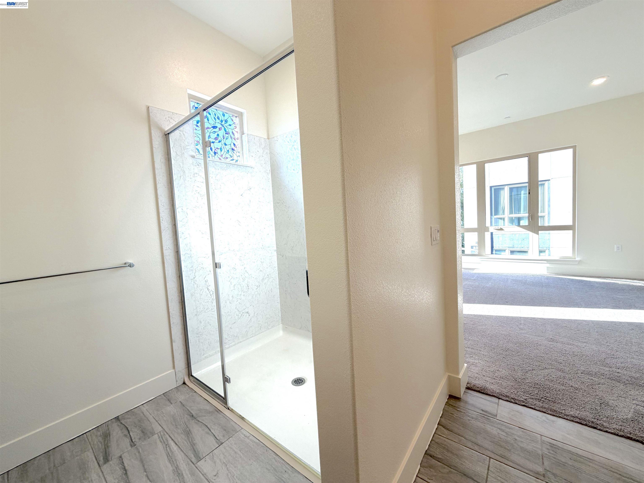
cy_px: 242
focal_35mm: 14
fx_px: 260
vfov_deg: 85.7
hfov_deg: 102.1
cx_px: 322
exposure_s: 1/120
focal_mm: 2.22
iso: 50
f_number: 2.2
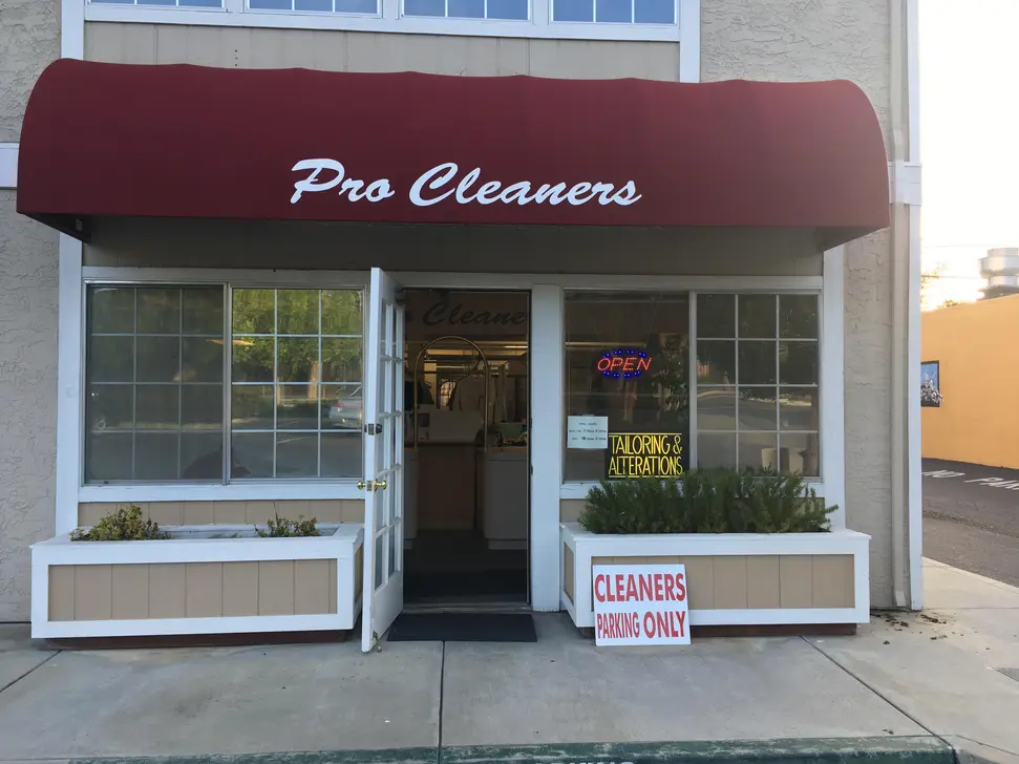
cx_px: 510
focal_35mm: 29
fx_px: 854
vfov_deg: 48.2
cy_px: 382
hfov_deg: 61.7
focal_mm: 4.15
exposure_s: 1/120
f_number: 2.2
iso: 32
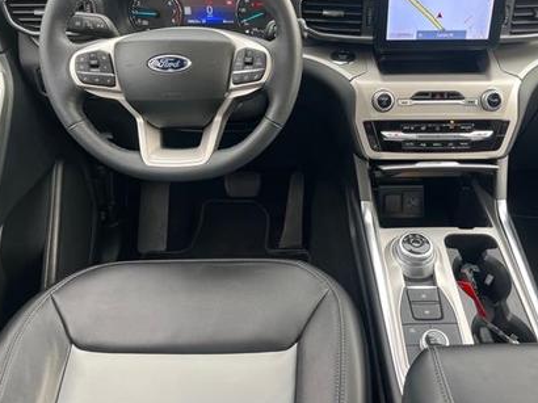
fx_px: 497
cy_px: 160
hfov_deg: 56.6
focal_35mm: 32
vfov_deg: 43.9
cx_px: 312
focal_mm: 5.1
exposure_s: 1/122
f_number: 1.6
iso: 80
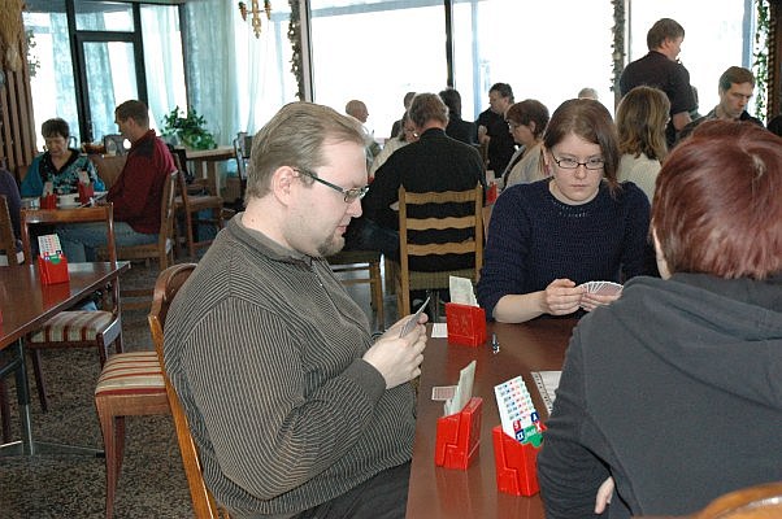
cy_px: 260
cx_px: 391
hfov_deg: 42.4
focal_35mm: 46
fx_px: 1009
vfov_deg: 28.9
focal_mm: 31
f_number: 5
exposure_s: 1/125
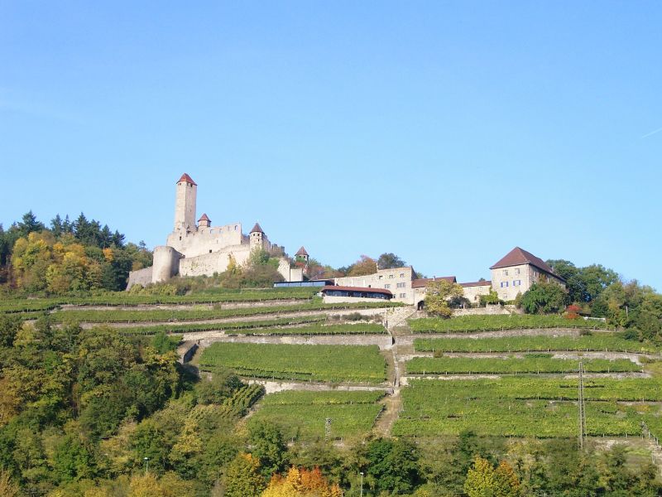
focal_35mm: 64
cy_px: 248
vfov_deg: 22.9
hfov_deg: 30.3
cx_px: 331
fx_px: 1224
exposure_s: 1/463
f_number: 4
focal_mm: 13.35
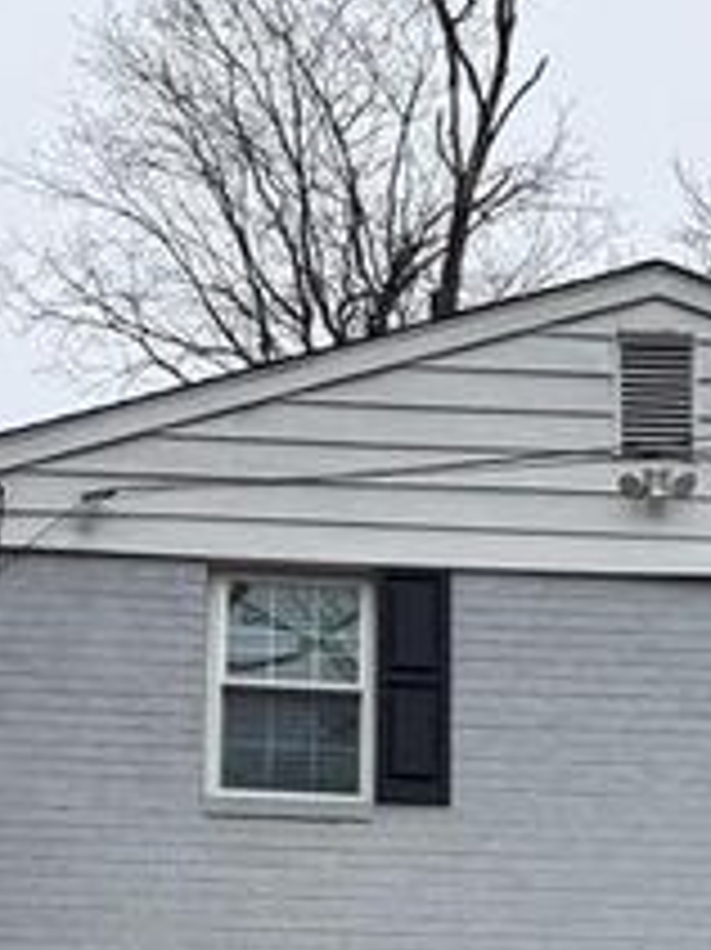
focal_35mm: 76
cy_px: 1191
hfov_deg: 19.0
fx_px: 2083
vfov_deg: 23.1
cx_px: 652
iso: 80
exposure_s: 1/3021
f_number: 1.78
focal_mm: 6.76
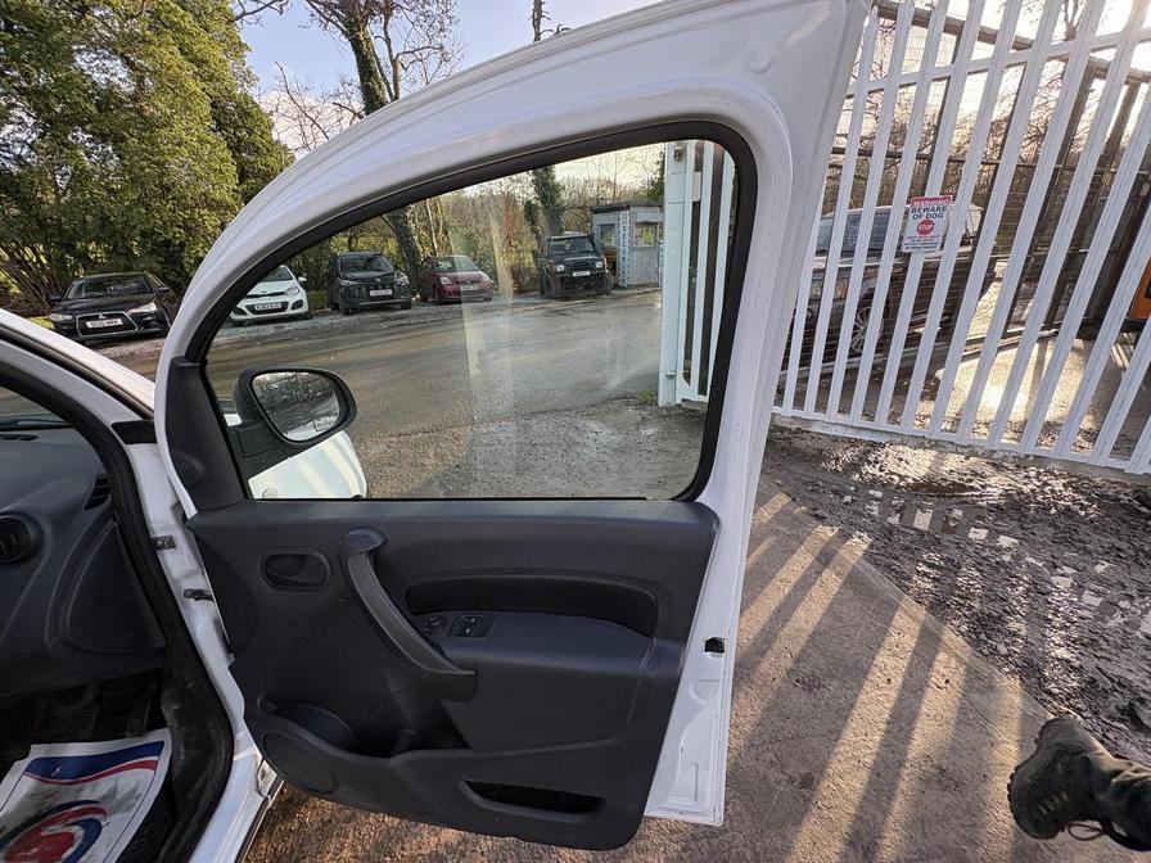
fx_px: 466
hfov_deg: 102.1
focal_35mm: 14
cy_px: 432
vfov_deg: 85.7
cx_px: 576
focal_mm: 2.22
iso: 50
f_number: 2.2
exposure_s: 1/201
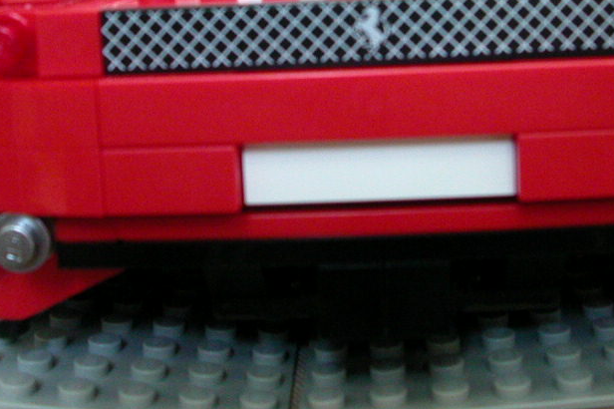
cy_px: 35
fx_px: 1091
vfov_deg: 20.7
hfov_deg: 31.3
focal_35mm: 64
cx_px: 386
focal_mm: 5.6
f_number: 2.7
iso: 400
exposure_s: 1/27.9
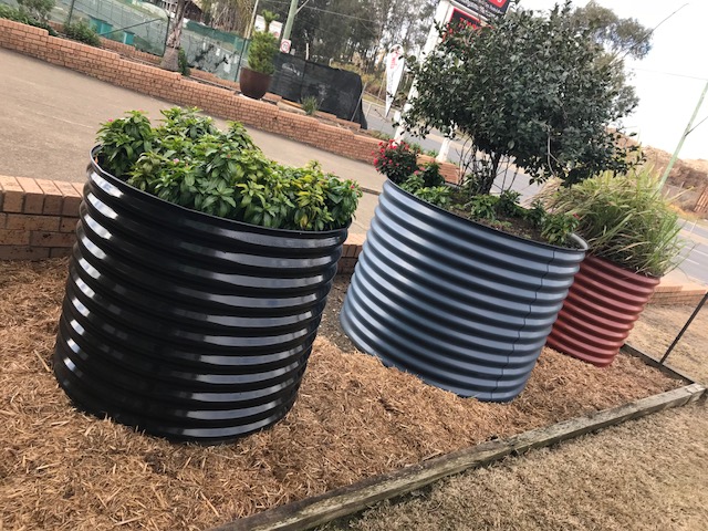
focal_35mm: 28
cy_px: 266
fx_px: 573
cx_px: 354
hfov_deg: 63.4
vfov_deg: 49.7
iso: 20
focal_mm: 3.99
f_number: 1.8
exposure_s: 1/368
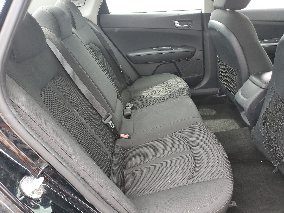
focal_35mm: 26
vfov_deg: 53.1
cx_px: 142
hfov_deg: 67.3
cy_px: 106
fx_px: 213
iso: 58
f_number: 1.5
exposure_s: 1/120
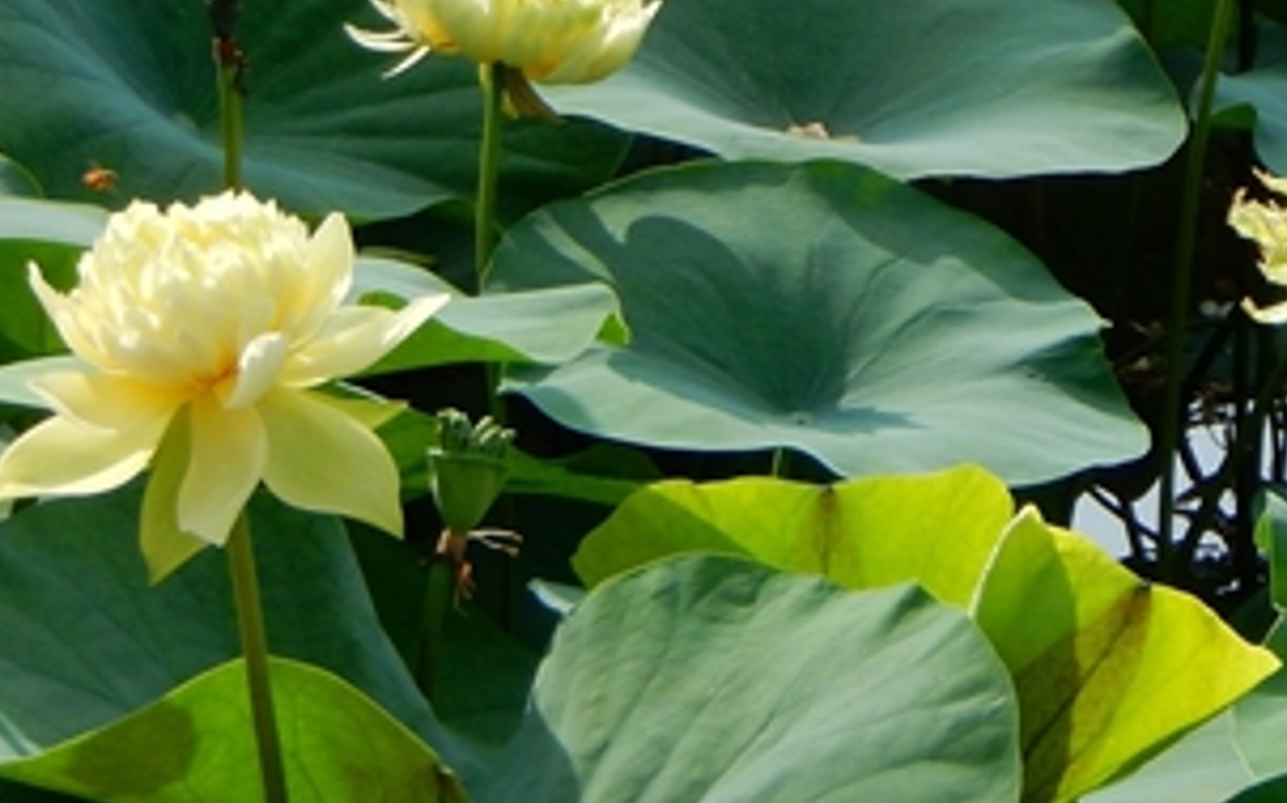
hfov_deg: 7.4
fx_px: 9921
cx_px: 1291
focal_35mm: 283
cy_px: -421
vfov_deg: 4.6
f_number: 5.2
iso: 125
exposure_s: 1/400
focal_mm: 17
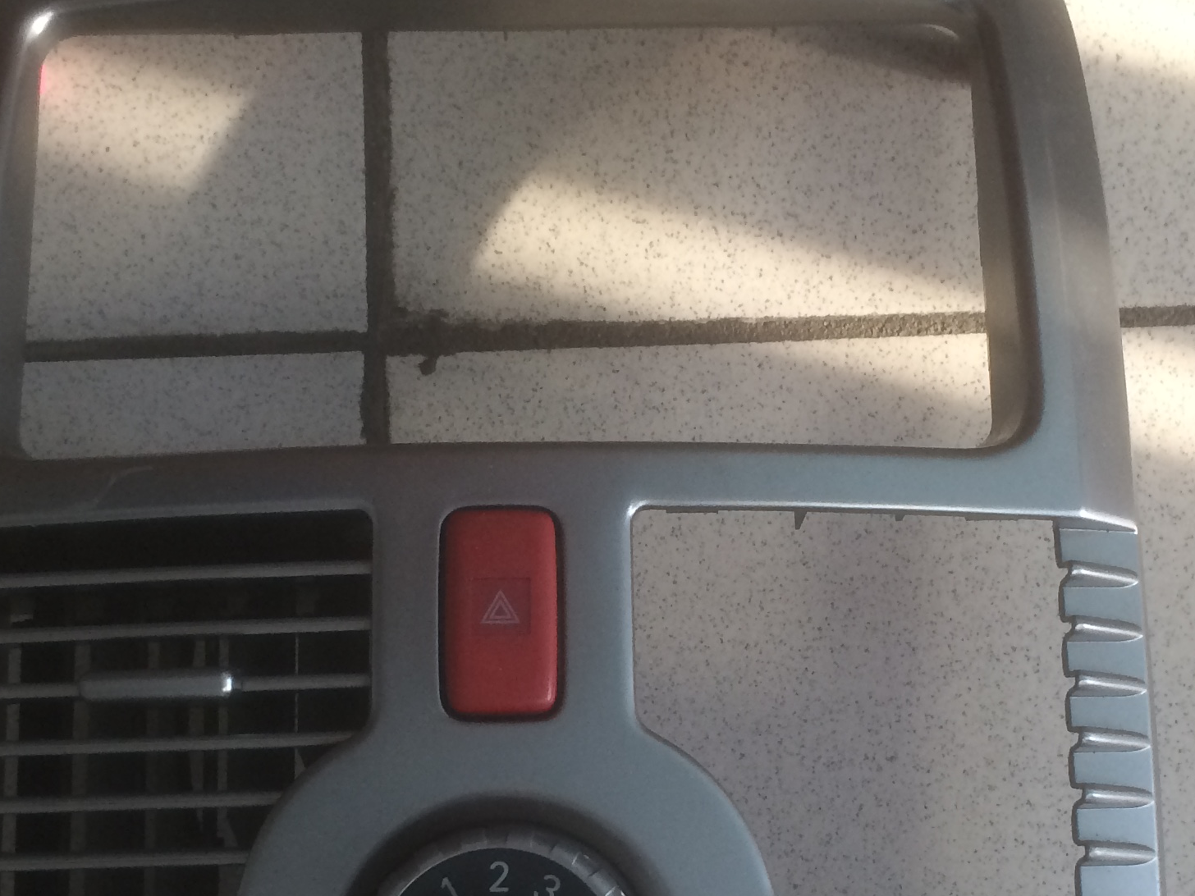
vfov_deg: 22.4
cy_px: 662
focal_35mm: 65
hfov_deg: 29.8
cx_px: 570
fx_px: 2244
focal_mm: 4.15
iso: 125
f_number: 2.2
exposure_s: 1/33
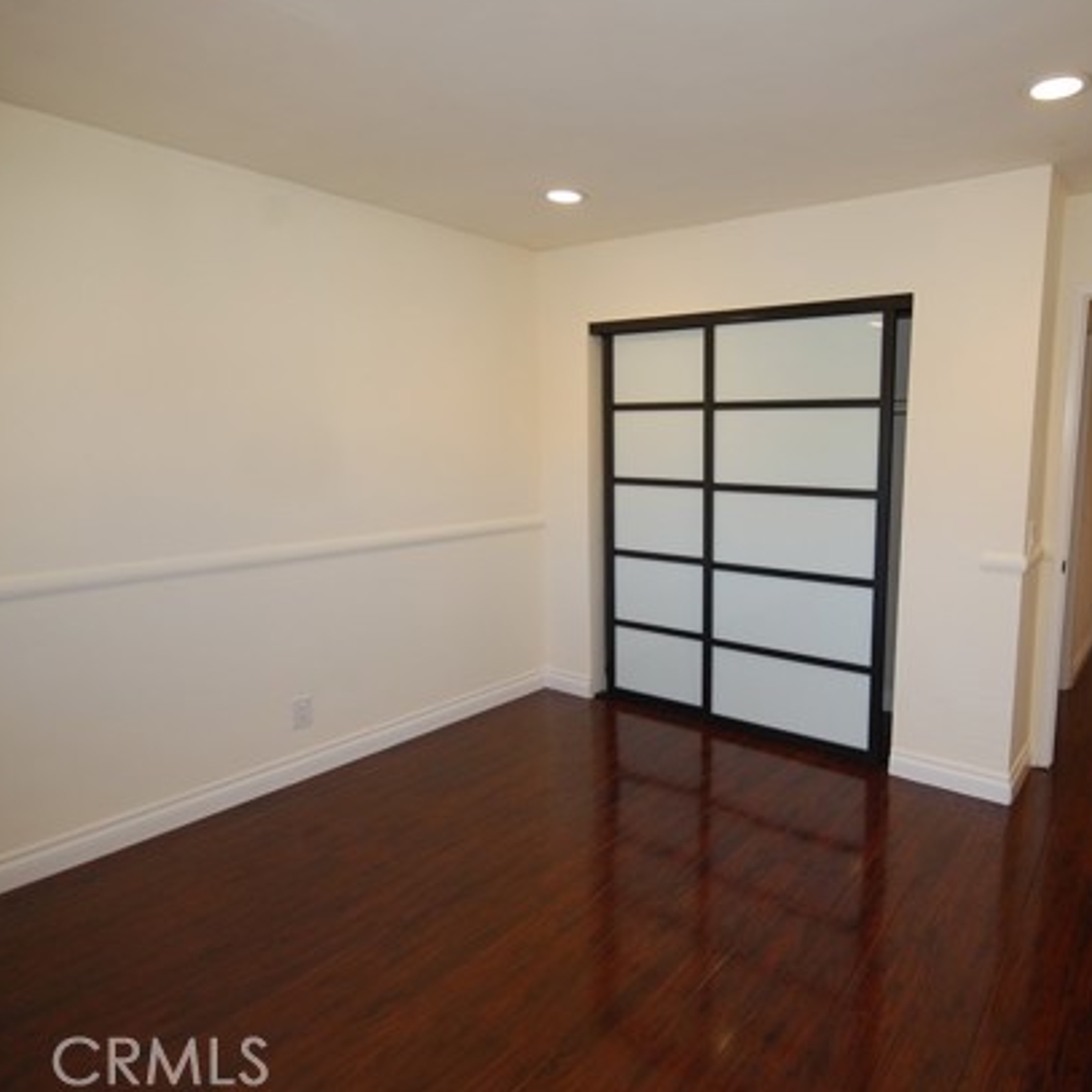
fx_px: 714
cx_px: 700
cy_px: 530
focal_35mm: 20
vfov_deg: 74.8
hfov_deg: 73.2
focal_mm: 10
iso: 400
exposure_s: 1/80
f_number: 4.5
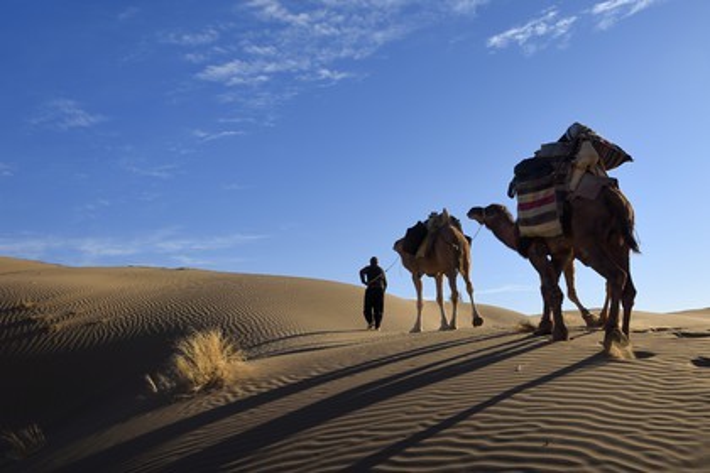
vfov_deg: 43.6
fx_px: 592
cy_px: 236
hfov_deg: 61.9
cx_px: 355
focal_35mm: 30
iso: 200
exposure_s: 1/400
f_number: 13
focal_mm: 30
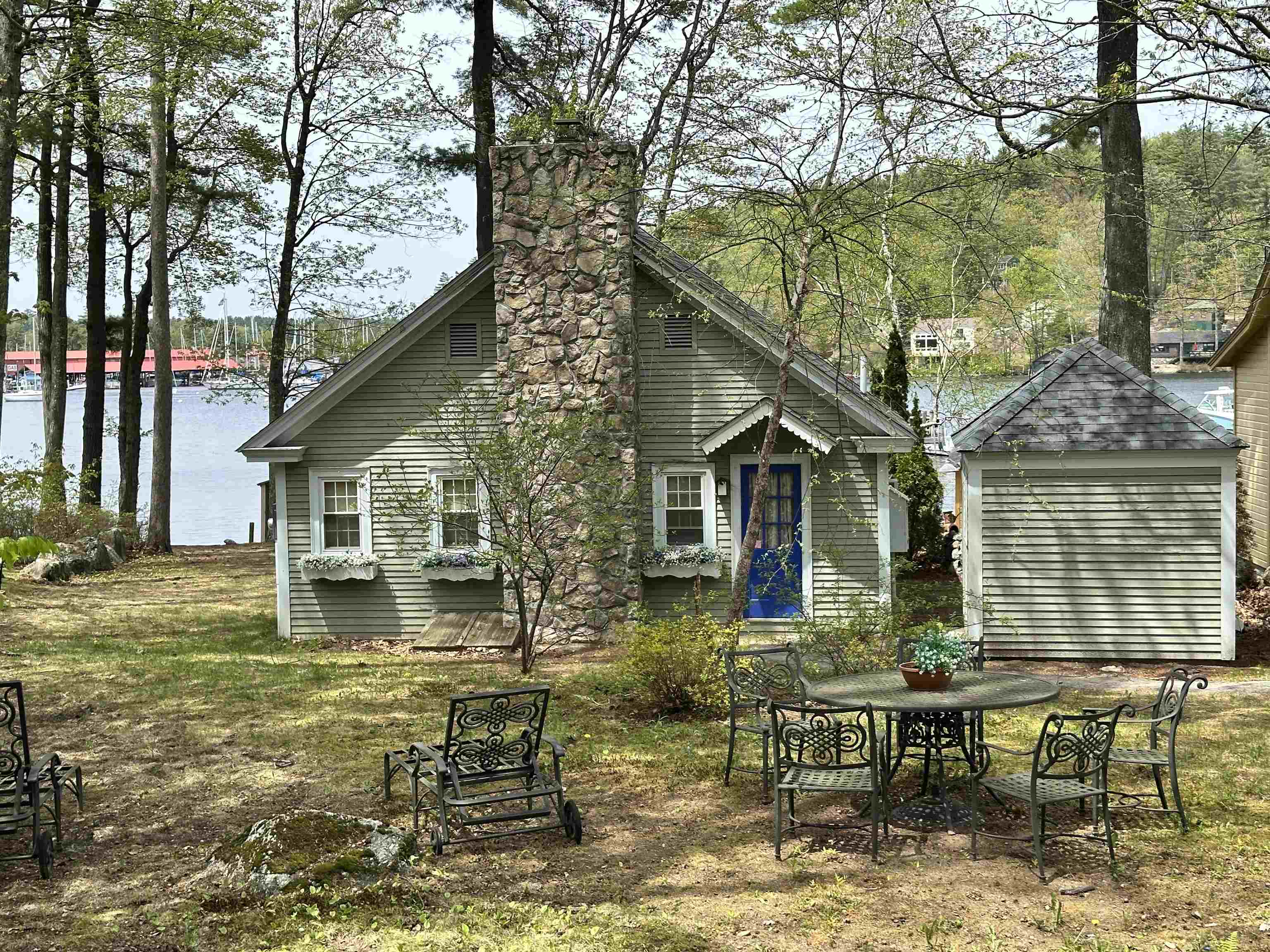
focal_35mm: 48
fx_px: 1761
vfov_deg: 30.3
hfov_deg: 39.7
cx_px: 635
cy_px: 476
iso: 64
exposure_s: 1/1783
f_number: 1.78
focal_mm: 6.86
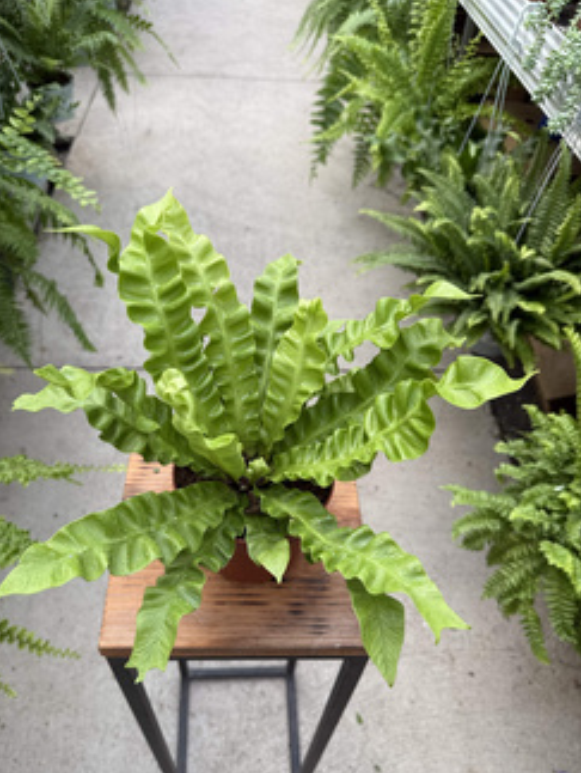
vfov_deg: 67.2
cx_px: 269
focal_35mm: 26
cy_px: 414
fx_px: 581
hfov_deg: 53.1
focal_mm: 6.76
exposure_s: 1/387
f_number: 1.78
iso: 80
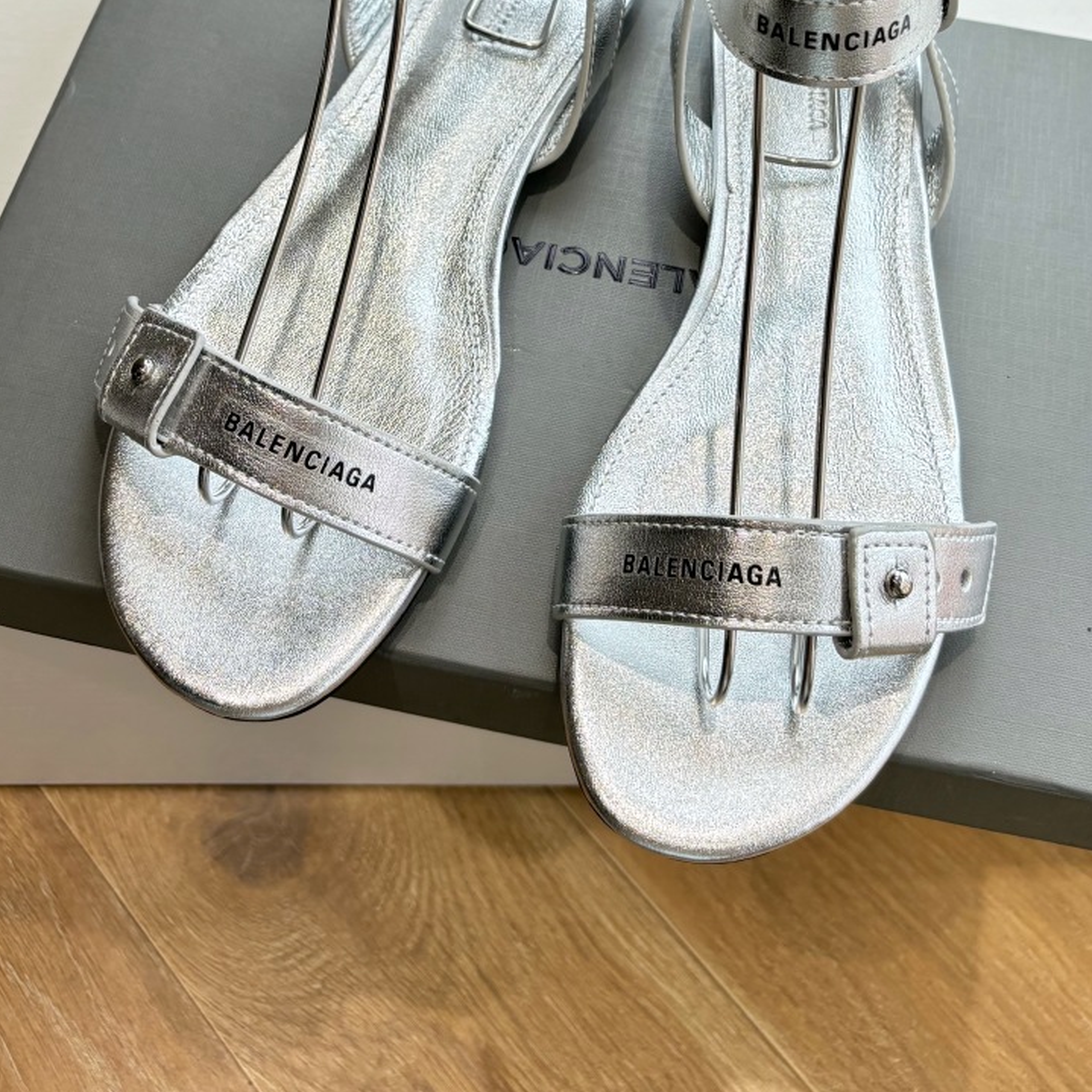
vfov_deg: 35.0
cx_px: 608
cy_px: 144
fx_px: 1642
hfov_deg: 36.7
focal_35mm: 46
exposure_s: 1/432
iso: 50
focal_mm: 5.96
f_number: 1.6
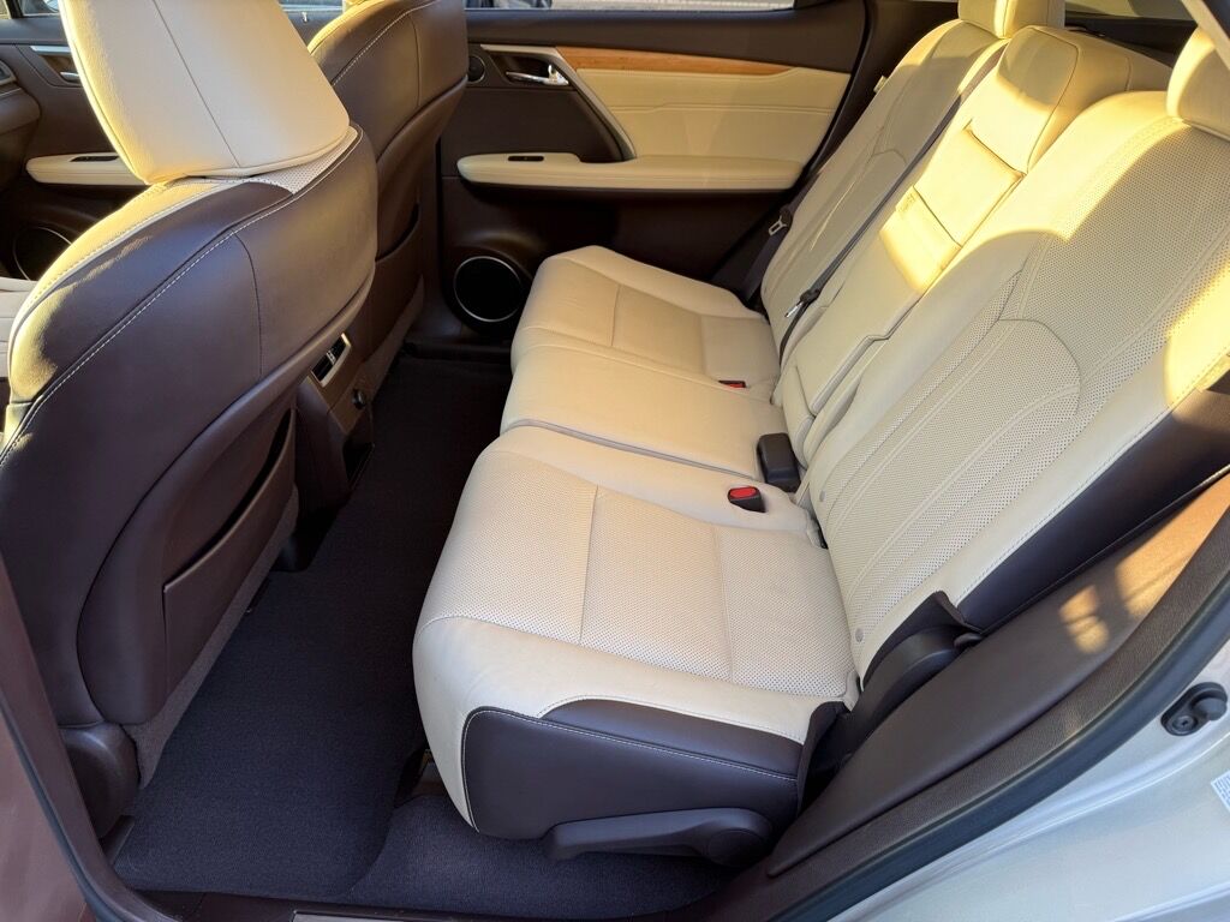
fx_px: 853
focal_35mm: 24
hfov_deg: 71.6
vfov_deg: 56.8
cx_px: 615
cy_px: 461
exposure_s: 1/121
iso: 80
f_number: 1.78
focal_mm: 6.76
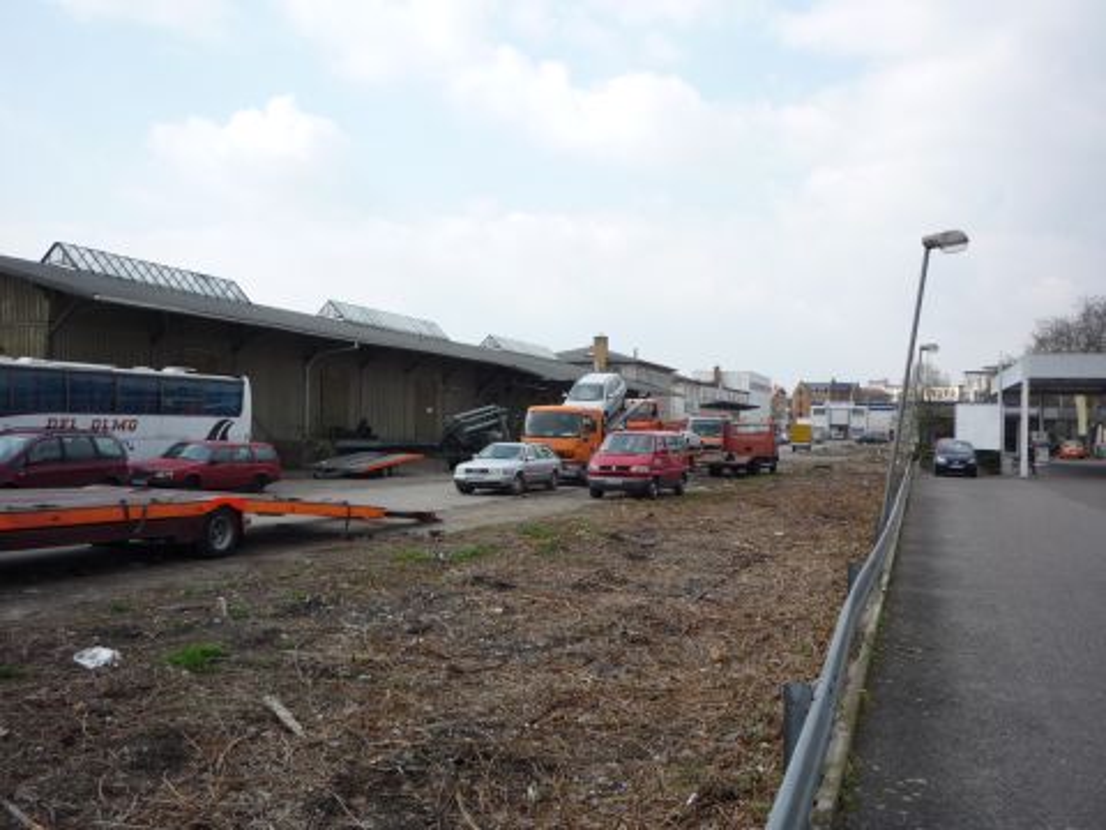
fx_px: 1022
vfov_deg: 44.2
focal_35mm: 32
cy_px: 415
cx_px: 553
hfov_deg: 56.8
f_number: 4.5
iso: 100
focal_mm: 5.2
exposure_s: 1/400
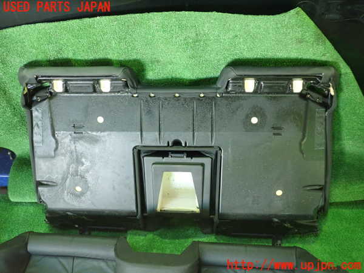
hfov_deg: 60.0
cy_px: 136
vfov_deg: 46.8
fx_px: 315
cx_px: 182
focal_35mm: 30
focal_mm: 5.5
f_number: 2.3
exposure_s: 1/40
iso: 800
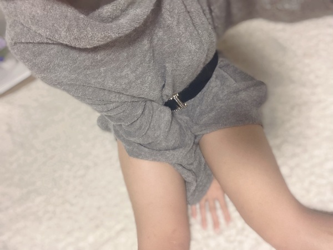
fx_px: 308
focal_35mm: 32
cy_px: 125
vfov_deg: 44.2
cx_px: 166
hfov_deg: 56.8
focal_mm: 2.87
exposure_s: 1/40
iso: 250
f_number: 2.2
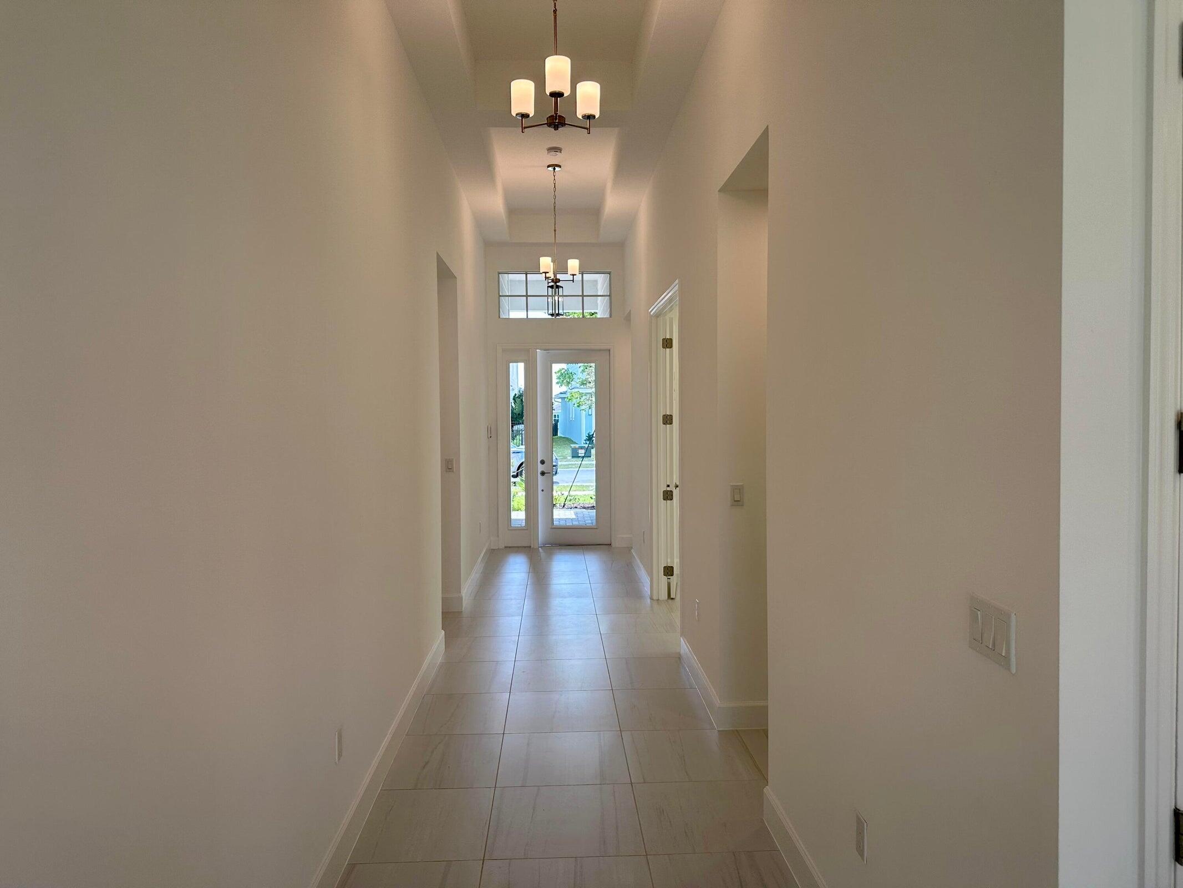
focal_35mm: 24
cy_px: 444
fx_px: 820
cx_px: 592
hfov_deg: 71.6
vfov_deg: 56.8
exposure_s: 1/368
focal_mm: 6.86
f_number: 1.78
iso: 80
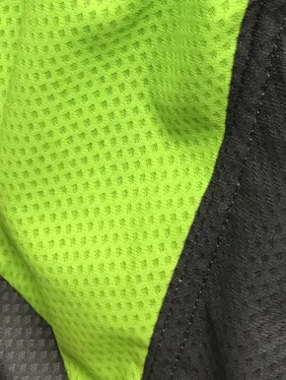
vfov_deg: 22.3
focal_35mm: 80
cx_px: 209
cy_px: -90
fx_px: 880
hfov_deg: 18.4
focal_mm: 4.15
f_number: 2.2
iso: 125
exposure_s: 1/33
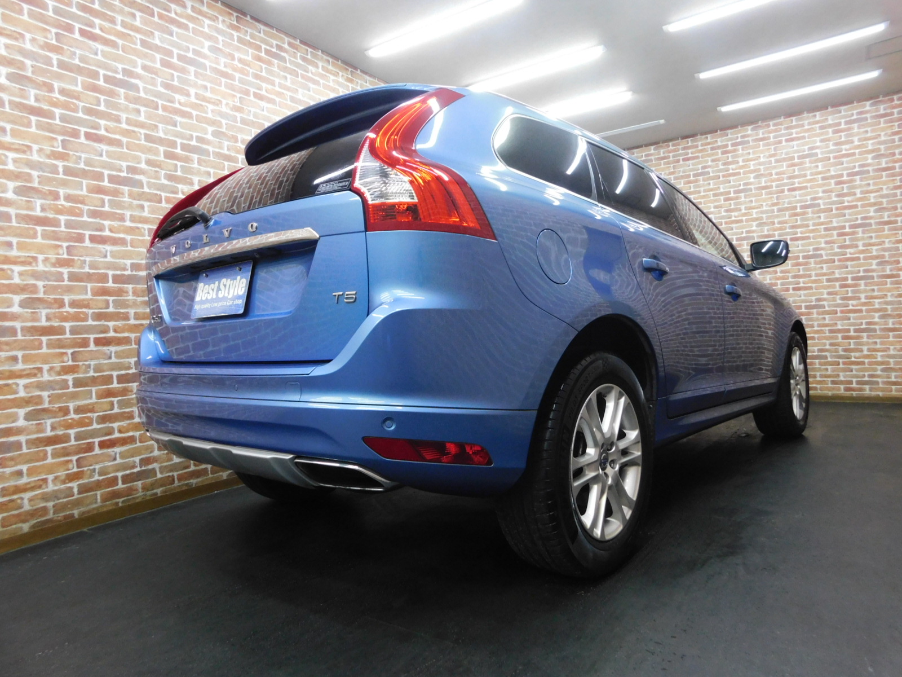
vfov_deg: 58.9
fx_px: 599
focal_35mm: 23
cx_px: 451
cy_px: 338
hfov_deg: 73.9
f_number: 3
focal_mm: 4
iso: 360
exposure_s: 1/30
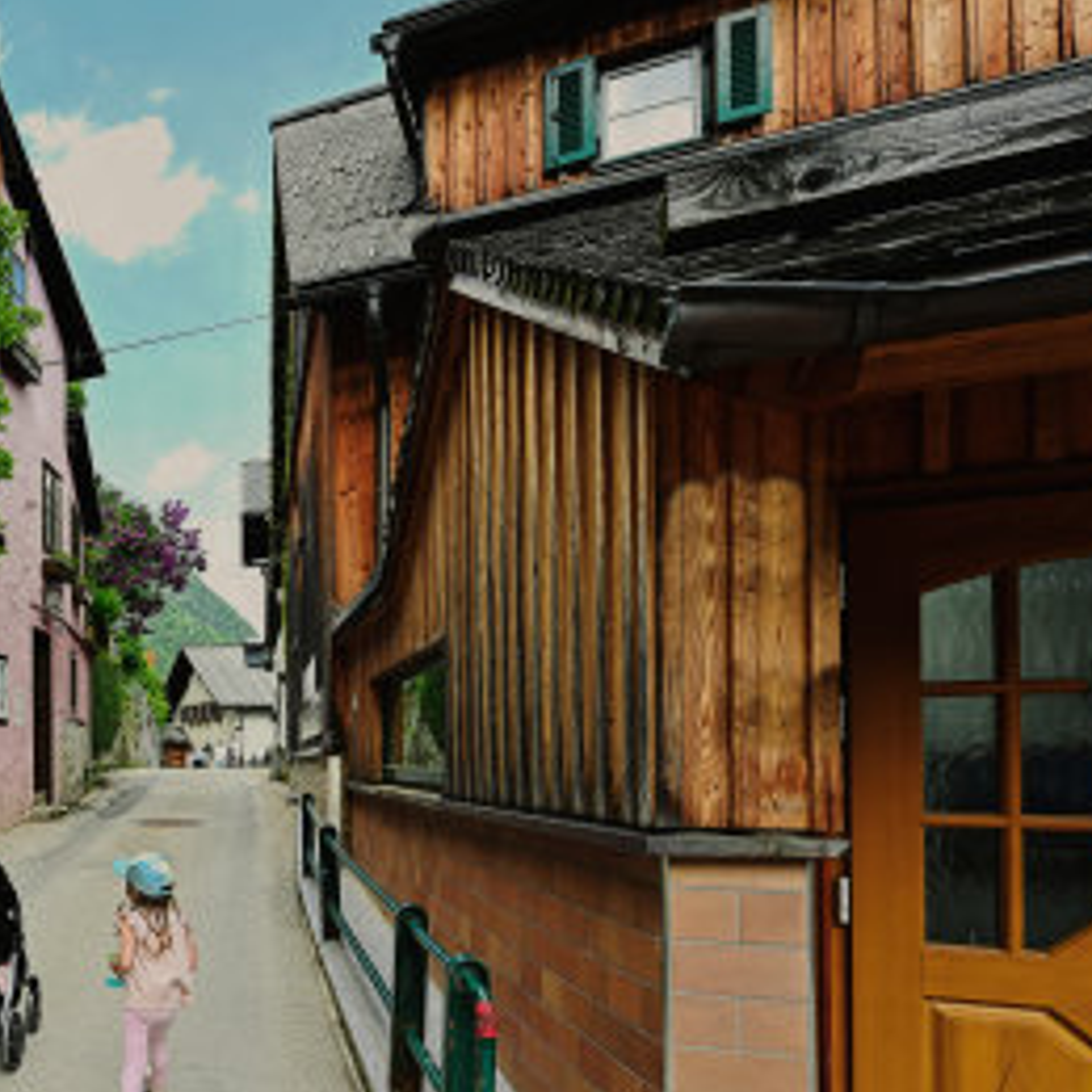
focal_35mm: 28
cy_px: 743
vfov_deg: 55.9
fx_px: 999
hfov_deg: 42.7
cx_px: -147
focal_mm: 14
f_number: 4.5
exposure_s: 1/160
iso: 100
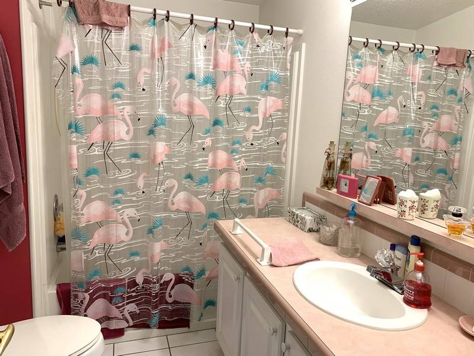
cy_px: 178
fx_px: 356
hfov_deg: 67.3
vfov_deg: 53.1
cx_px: 237
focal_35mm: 26
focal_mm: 4.25
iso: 64
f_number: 1.8
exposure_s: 1/60
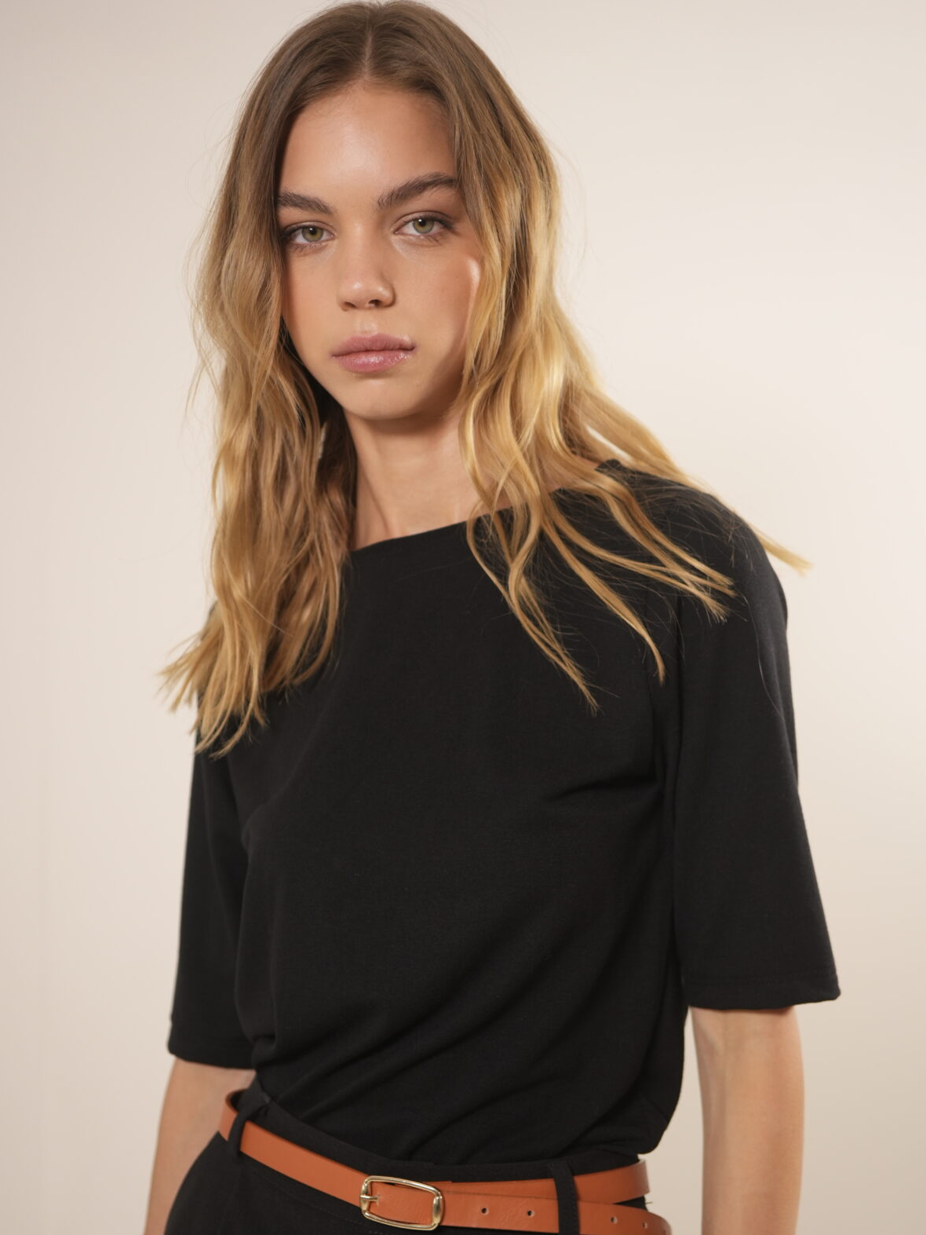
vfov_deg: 34.9
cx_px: 459
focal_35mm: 55
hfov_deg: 26.6
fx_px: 1961
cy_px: 670
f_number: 3.2
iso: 640
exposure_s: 1/100
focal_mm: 50
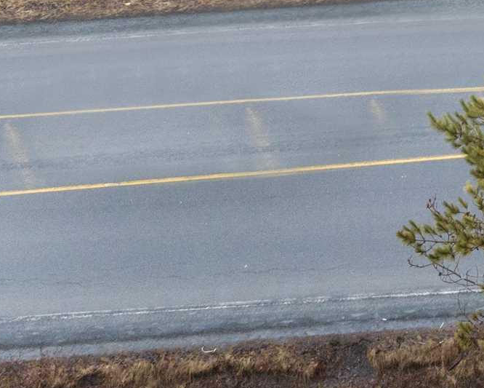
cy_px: -274
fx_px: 1547
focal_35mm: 108
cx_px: 803
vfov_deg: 13.1
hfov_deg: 15.8
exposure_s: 1/13
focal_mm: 12.29
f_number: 9
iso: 400
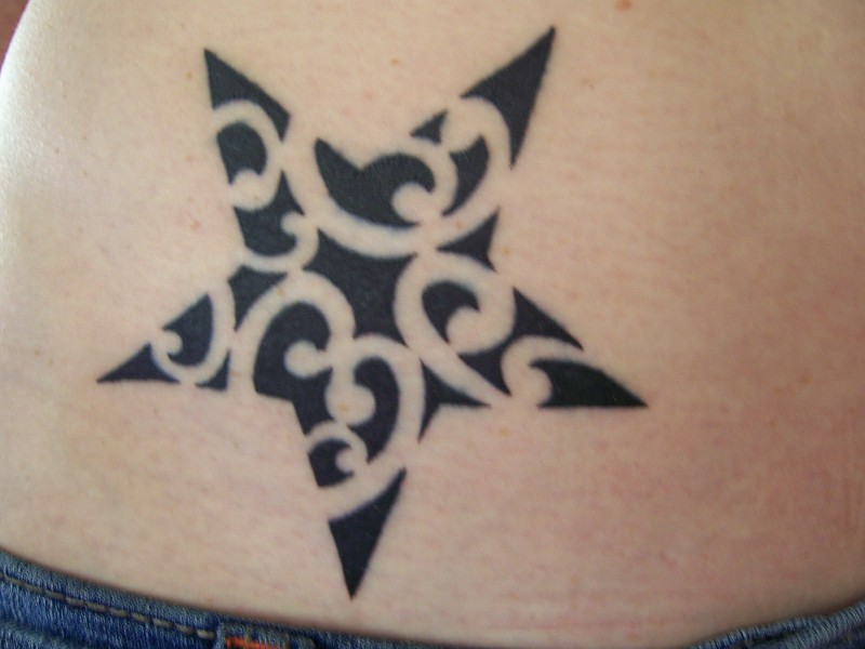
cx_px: 432
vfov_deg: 39.7
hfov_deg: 51.4
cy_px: 324
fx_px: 900
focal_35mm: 36
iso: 160
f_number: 2.8
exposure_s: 1/10
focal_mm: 6
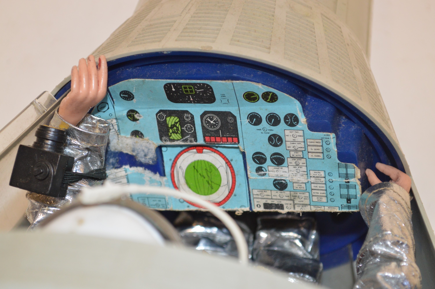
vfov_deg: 16.5
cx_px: 218
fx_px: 996
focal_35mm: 82
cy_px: 144
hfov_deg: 24.6
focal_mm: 55
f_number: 5.6
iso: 1100
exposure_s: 1/60
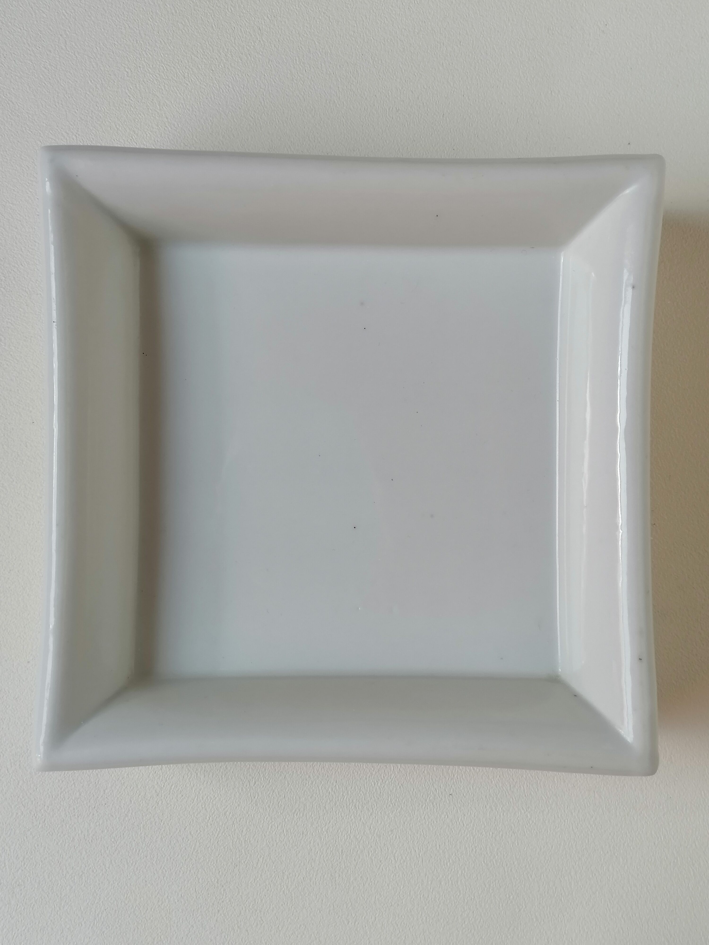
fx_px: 1010
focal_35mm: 37
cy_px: 472
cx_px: 354
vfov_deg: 50.1
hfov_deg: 38.7
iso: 64
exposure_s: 1/100
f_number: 1.8
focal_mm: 4.75
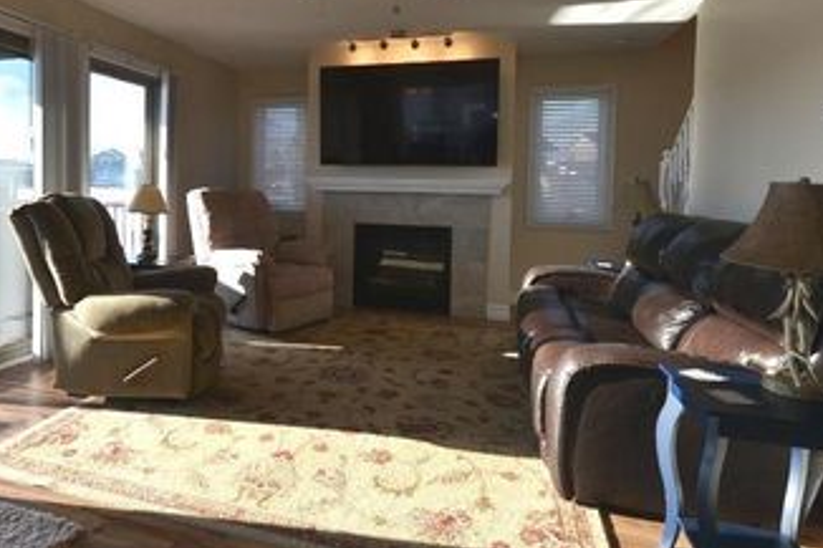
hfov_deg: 74.6
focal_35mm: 23
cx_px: 300
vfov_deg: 54.3
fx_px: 526
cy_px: 201
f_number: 5.6
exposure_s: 1/125
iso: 110
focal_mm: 10
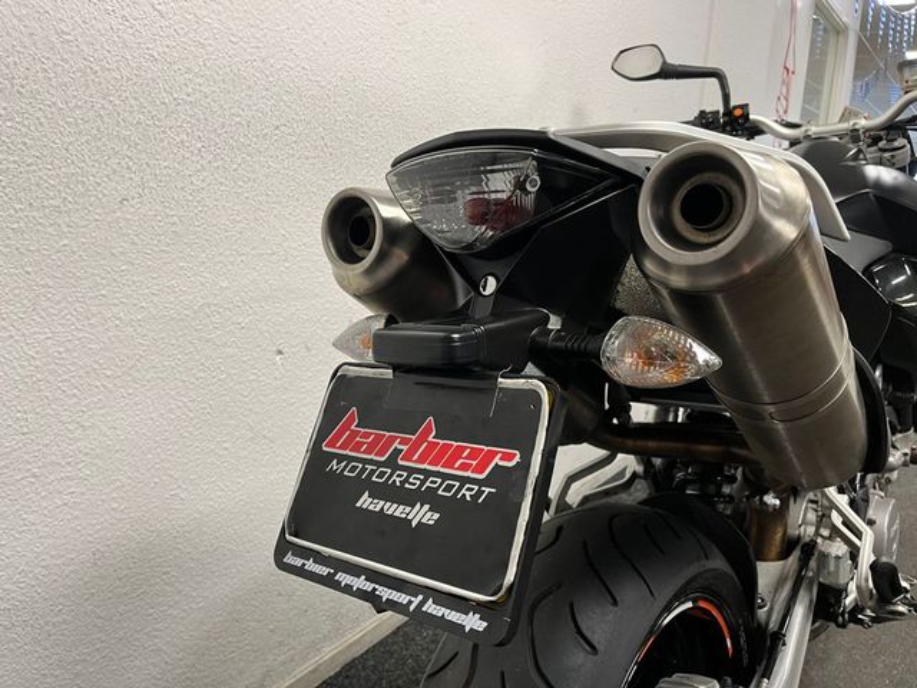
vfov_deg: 53.1
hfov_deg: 67.3
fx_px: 689
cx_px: 458
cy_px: 344
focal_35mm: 26
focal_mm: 5.1
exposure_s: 1/50
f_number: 1.6
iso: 100
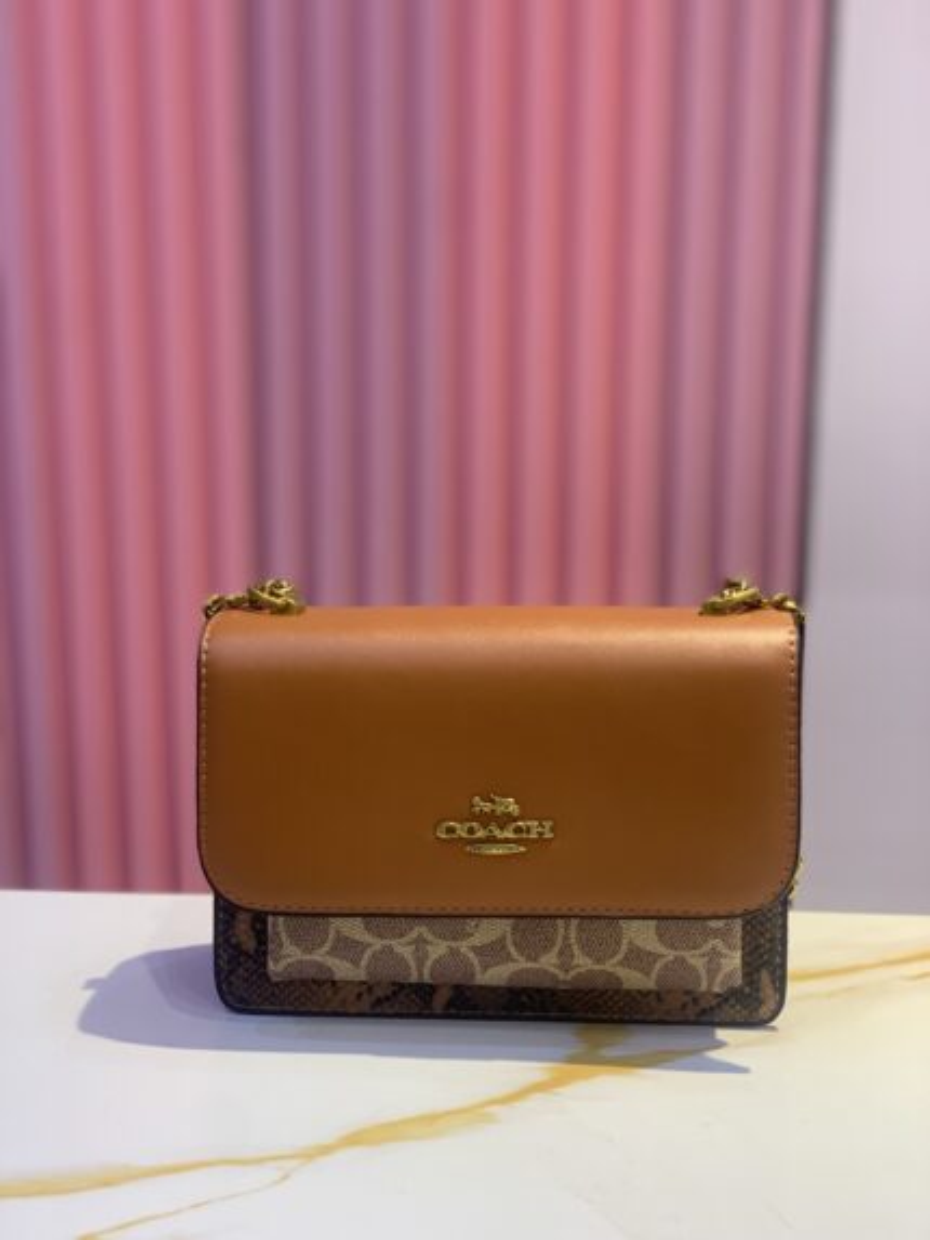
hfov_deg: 28.0
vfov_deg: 36.8
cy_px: 620
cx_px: 465
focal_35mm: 52
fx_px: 1862
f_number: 2.4
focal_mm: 6
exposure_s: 1/100
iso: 100
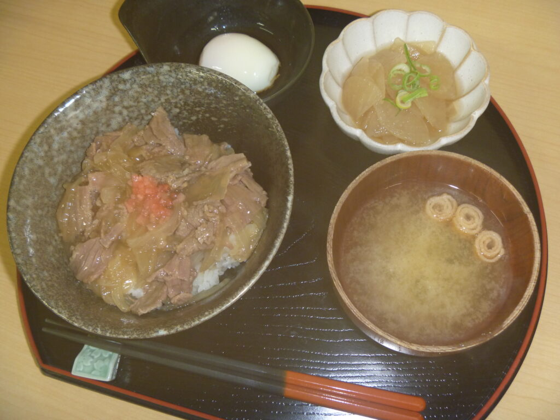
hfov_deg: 52.6
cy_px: 210
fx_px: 566
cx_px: 280
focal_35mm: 35
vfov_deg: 40.7
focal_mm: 6.3
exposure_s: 1/30
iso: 160
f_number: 3.5
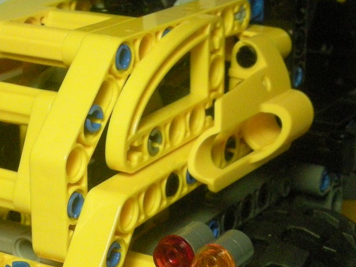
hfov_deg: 17.0
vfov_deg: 12.7
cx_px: 174
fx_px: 1193
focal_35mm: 116
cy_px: 241
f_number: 3.1
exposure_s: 1/46
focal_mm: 7.1
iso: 400
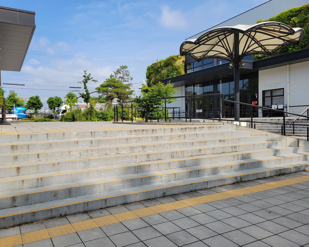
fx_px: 256
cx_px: 142
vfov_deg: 51.5
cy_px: 120
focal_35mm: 28
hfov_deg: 62.1
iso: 40
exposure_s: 1/2222
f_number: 1.8
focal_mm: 5.4
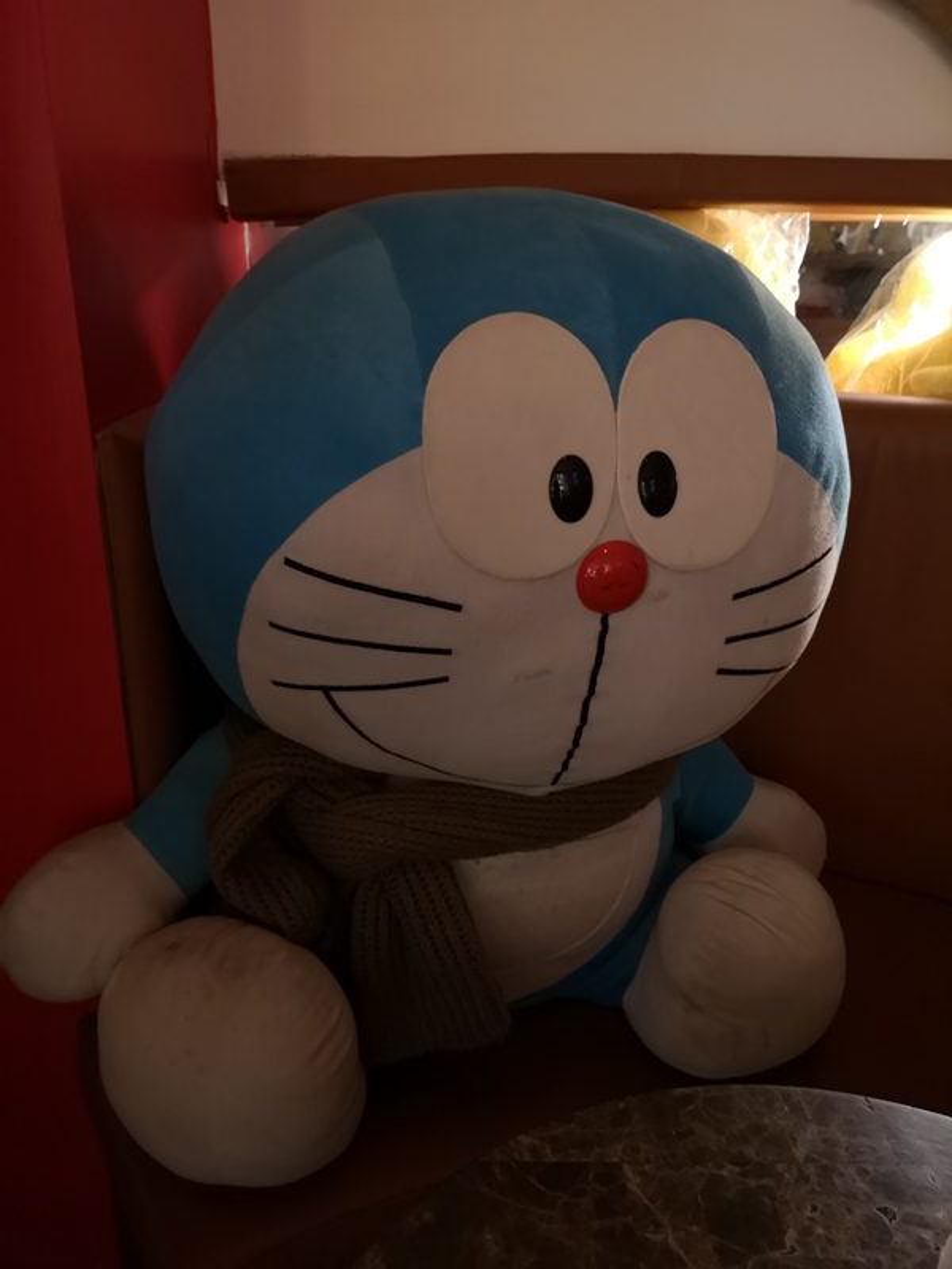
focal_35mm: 27
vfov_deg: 65.3
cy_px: 634
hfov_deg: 51.4
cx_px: 476
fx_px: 990
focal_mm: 3.95
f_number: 1.8
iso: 800
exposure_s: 1/17.1
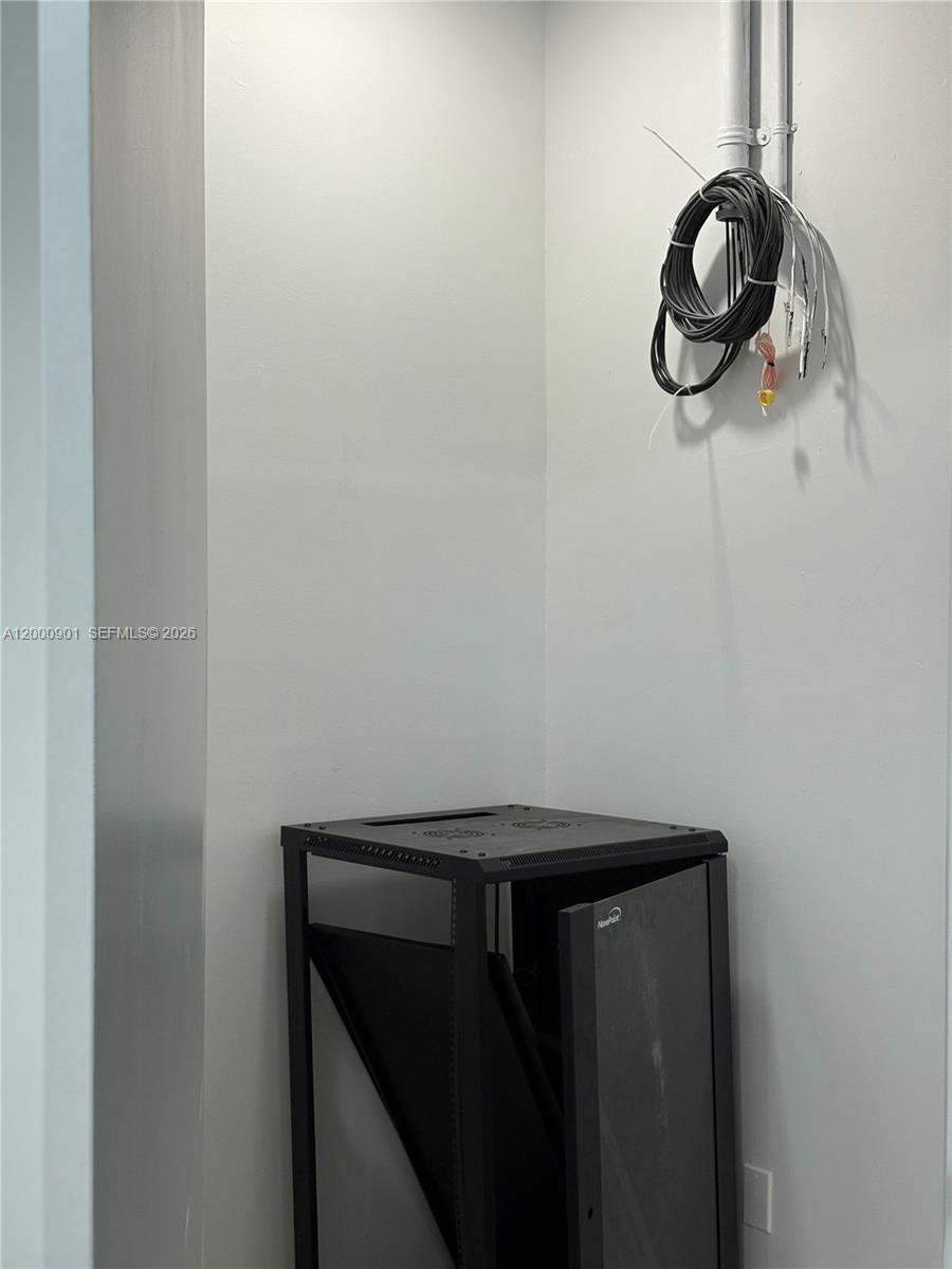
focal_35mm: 52
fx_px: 1907
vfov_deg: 36.8
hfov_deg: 28.0
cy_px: 634
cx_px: 476
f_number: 1.6
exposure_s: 1/60
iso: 40
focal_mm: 5.96
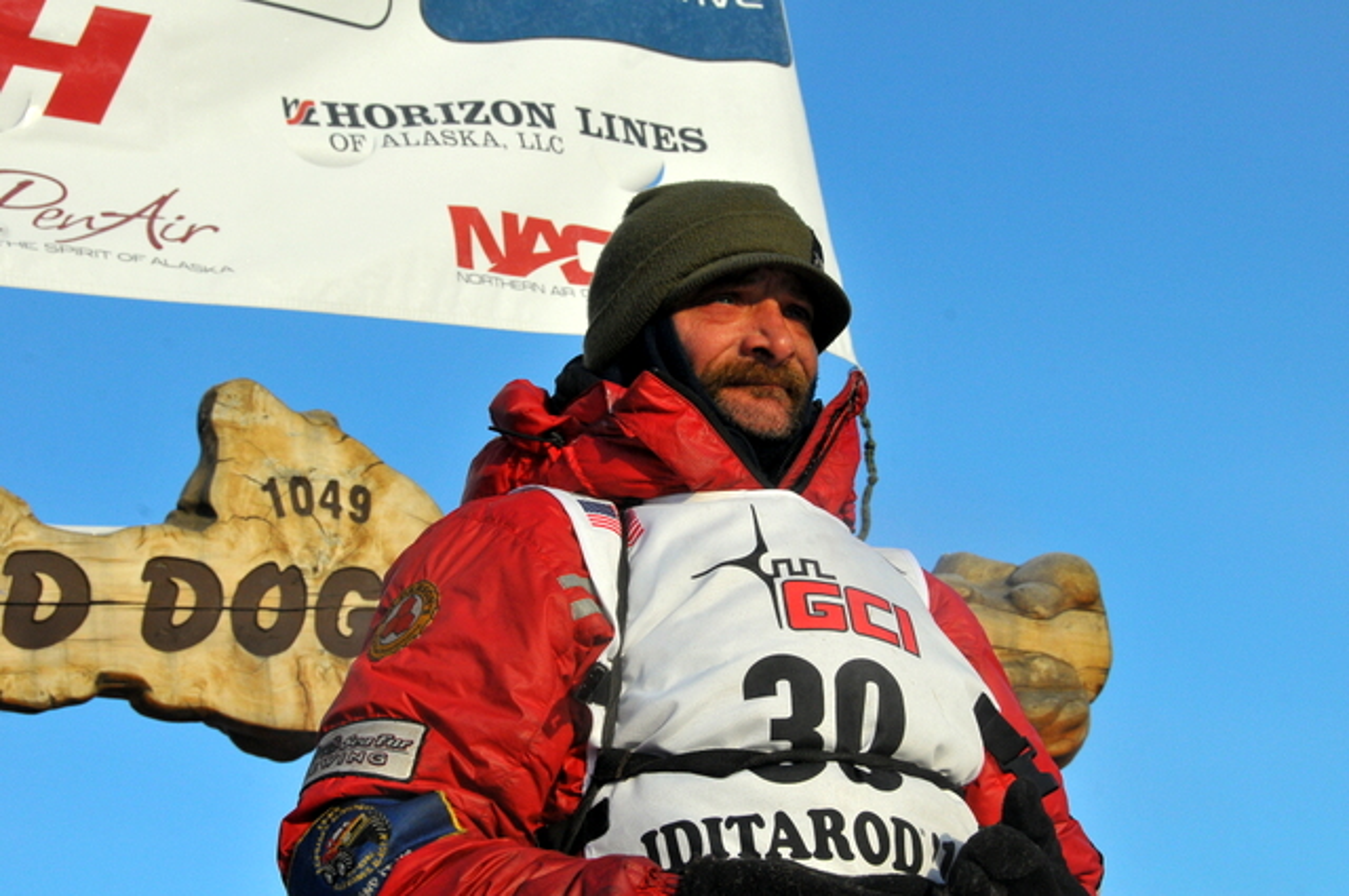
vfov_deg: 18.9
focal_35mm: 72
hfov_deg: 28.1
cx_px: 674
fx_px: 2695
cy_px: 448
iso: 800
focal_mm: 48
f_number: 14
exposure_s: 1/800
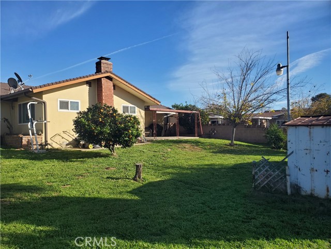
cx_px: 166
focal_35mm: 26
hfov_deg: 67.3
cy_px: 124
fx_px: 249
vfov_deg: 53.1
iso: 50
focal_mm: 4.3
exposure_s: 1/1272
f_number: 2.4
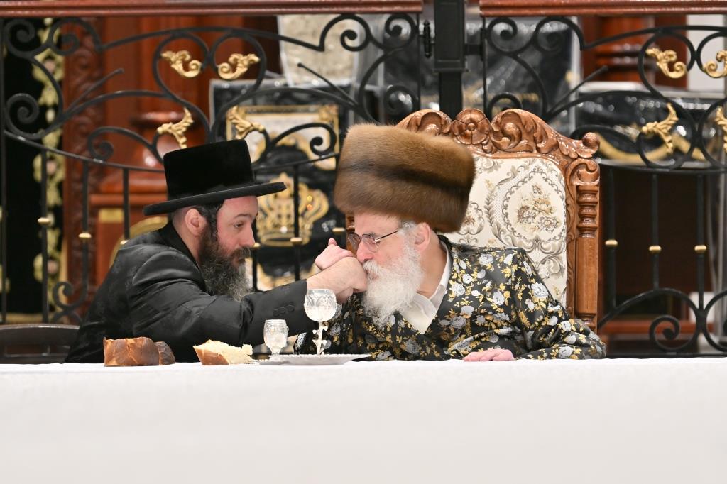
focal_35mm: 255
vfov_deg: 5.4
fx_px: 5148
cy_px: 242
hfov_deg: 8.1
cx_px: 364
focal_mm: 170
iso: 320
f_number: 2.8
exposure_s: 1/500
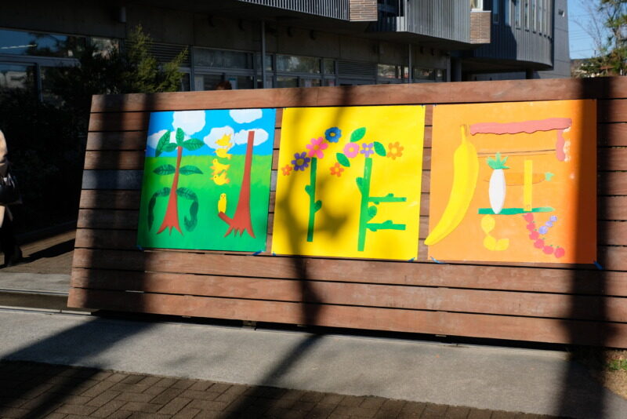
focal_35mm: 46
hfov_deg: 42.7
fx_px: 801
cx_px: 314
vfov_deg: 29.3
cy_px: 210
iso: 400
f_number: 7.1
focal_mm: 30.9
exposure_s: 1/1100
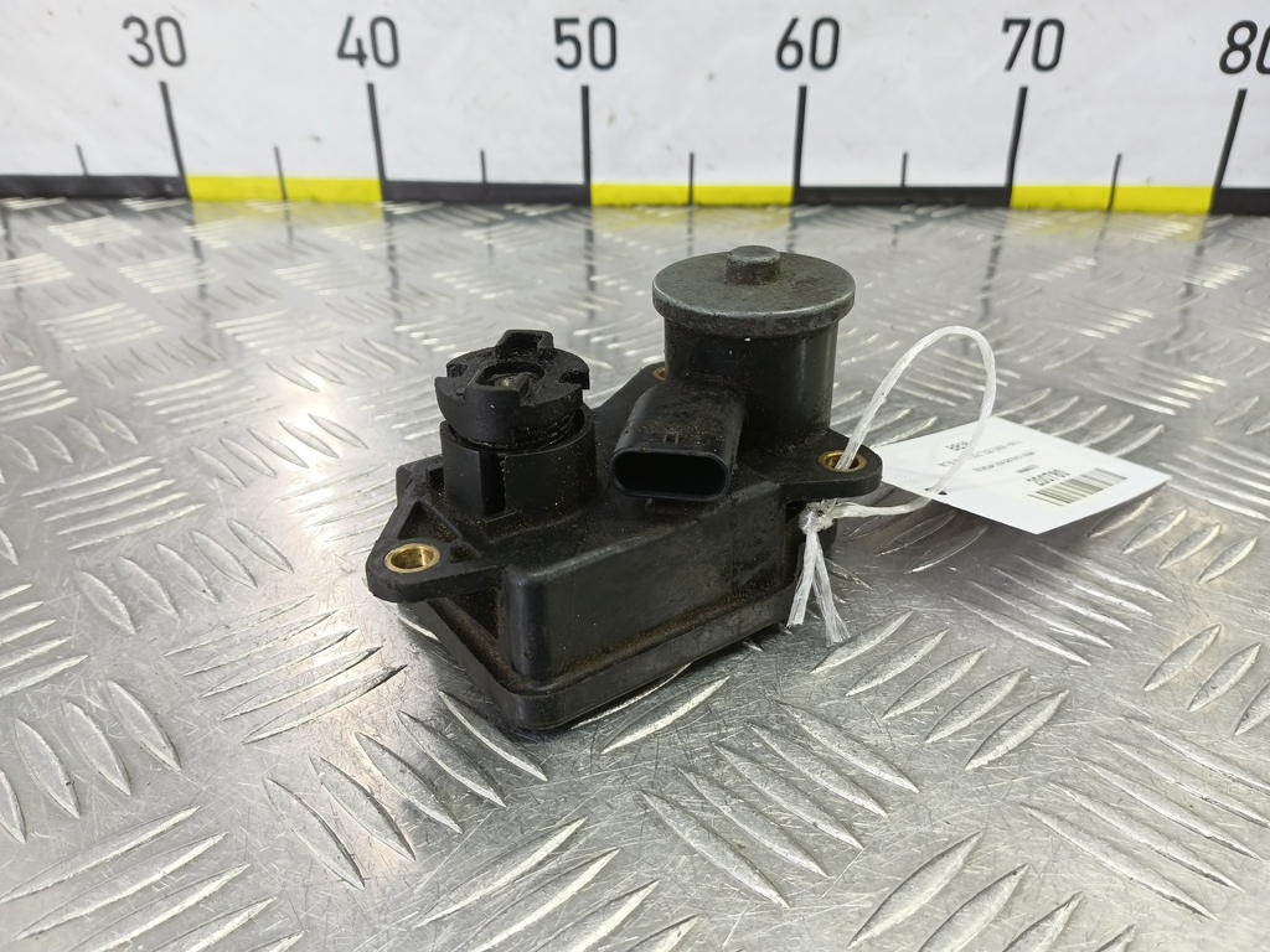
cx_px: 635
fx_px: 844
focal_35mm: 23
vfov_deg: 58.9
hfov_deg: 73.9
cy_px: 476
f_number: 1.6
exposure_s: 1/50
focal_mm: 4.11
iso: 155
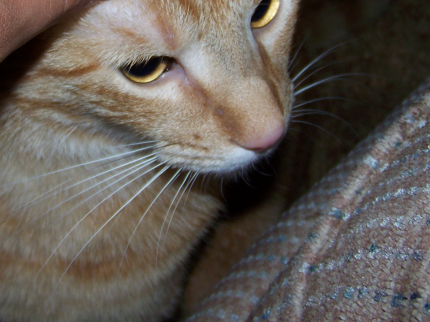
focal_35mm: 74
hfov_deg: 26.1
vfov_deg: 19.7
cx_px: 135
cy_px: 72
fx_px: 919
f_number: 2.8
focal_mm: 5.85
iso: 64
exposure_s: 1/30
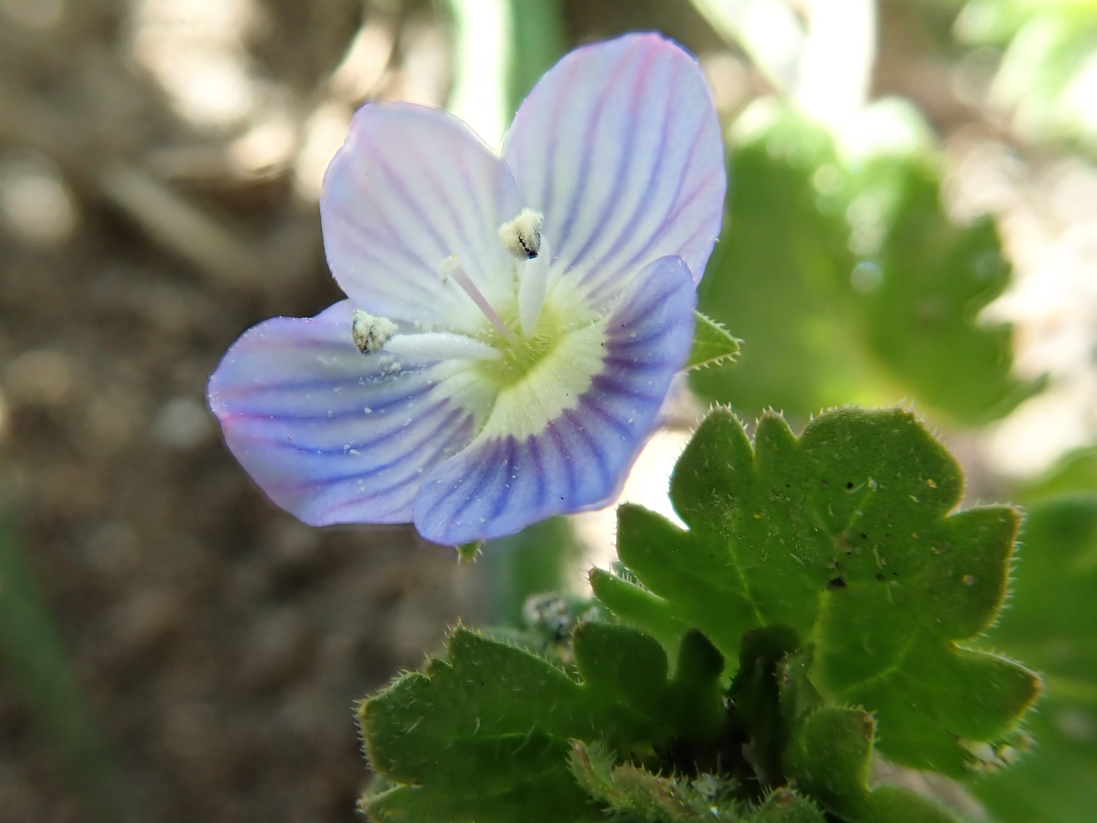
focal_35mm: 30
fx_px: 951
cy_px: 412
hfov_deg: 60.0
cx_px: 548
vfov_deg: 46.8
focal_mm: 5.5
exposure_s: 1/160
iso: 200
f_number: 3.2
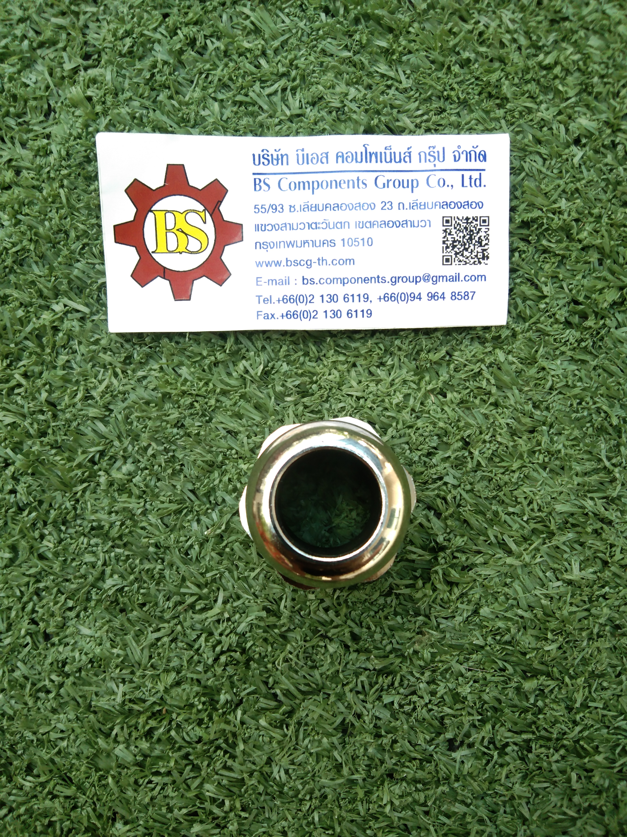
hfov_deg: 46.8
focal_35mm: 30
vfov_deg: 60.0
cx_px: 314
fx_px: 725
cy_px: 418
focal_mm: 3.65
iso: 164
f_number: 2.2
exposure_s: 1/50
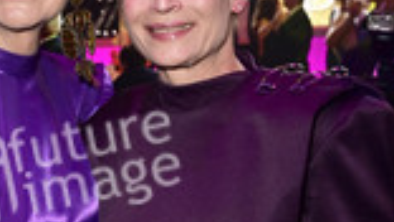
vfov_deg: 12.8
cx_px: 124
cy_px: 298
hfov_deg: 23.3
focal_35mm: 91
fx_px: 951
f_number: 5.6
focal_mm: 34
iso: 2500
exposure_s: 1/50
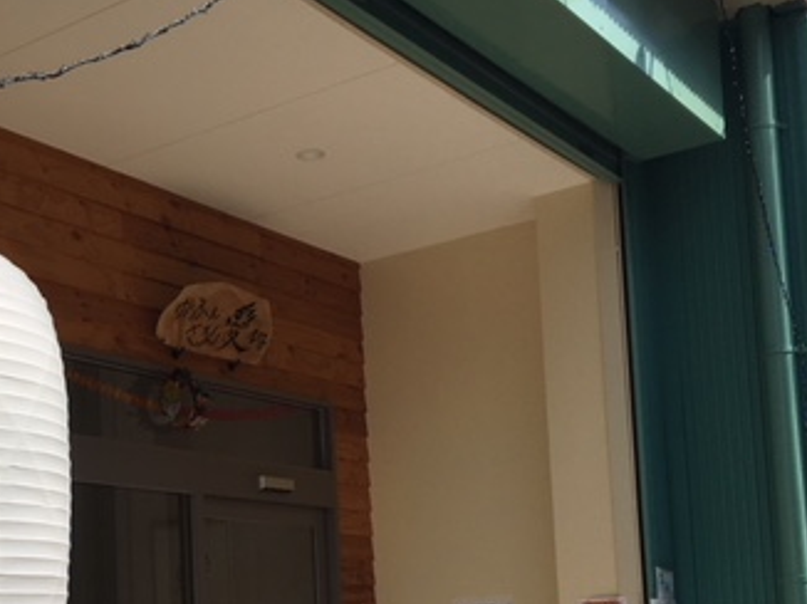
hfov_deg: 33.1
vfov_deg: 24.9
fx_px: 1328
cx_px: 198
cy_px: 540
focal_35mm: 57
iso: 25
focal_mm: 4.15
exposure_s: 1/1748
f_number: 2.2
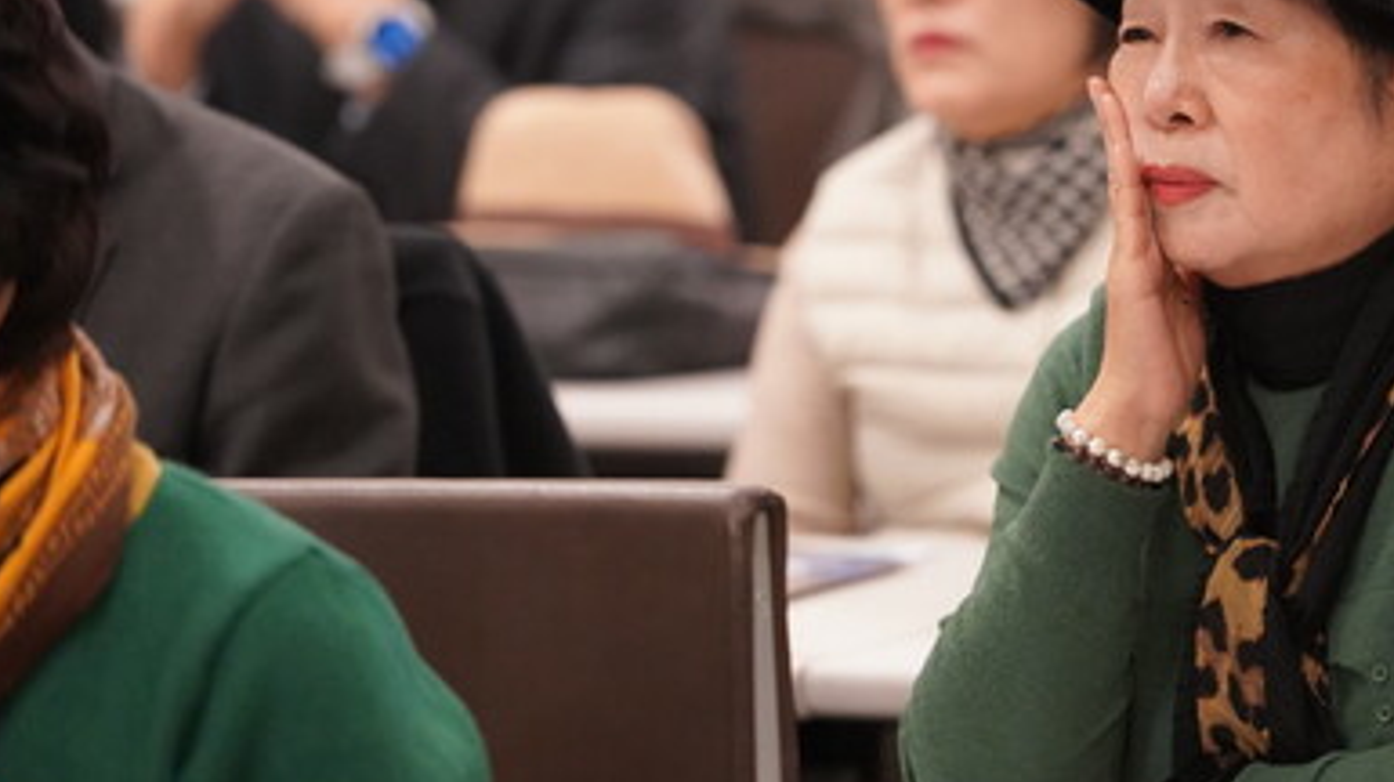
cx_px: 978
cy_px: 306
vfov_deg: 3.9
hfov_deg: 7.0
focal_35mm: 309
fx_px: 11415
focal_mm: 189
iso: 8000
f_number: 4
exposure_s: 1/200
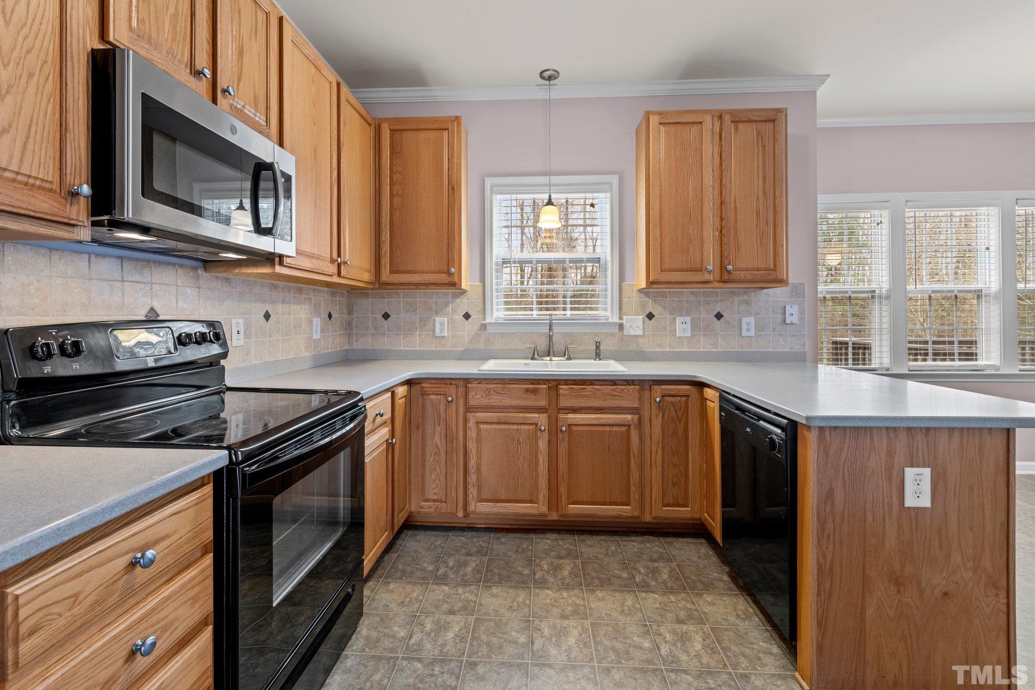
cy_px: 345
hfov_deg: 100.4
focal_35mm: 15
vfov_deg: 77.3
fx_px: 431
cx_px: 518
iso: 400
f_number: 7.1
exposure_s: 1/1.67
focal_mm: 15
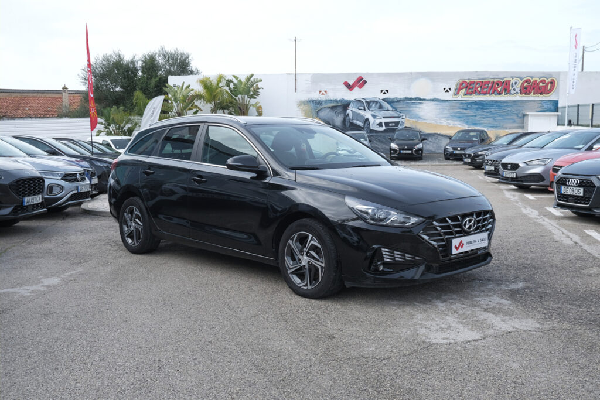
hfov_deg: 54.4
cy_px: 200
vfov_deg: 37.9
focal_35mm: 35
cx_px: 300
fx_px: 583
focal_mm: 23.5
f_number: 8
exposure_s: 1/100
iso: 160
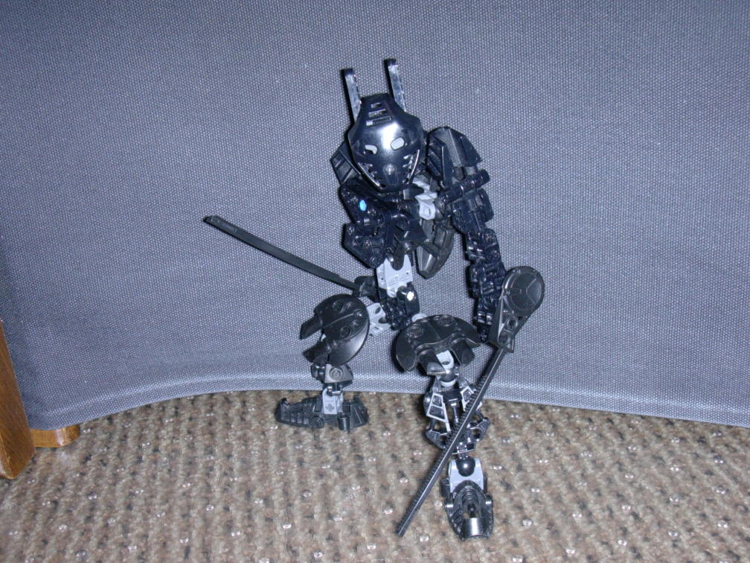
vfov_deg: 32.2
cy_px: 282
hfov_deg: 42.1
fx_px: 975
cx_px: 375
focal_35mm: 45
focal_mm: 6.7
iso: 70
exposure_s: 1/64
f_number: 2.9
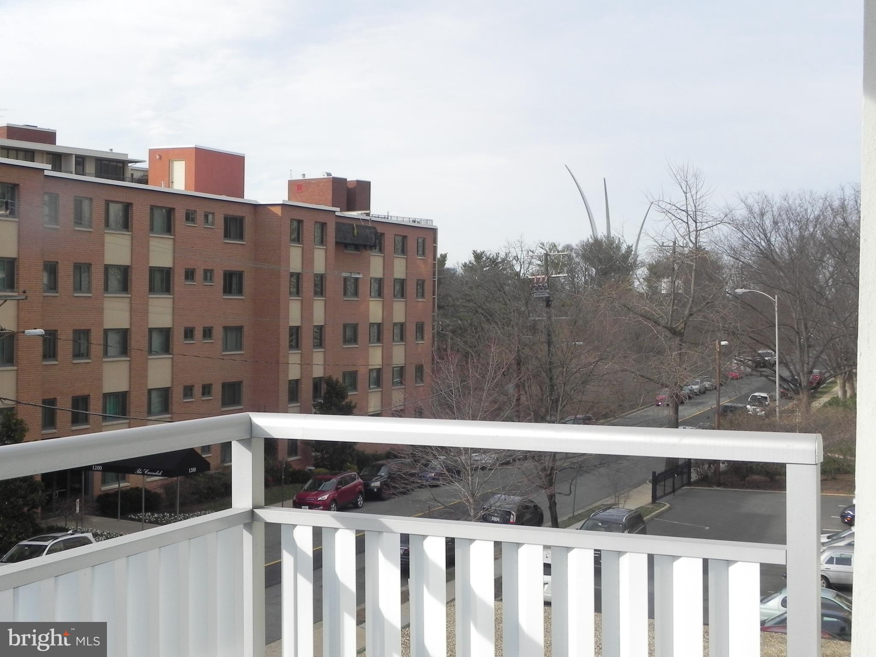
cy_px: 328
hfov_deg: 36.8
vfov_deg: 28.0
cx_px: 438
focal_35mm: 52
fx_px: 1316
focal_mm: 9.2
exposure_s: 1/380
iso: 160
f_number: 6.3
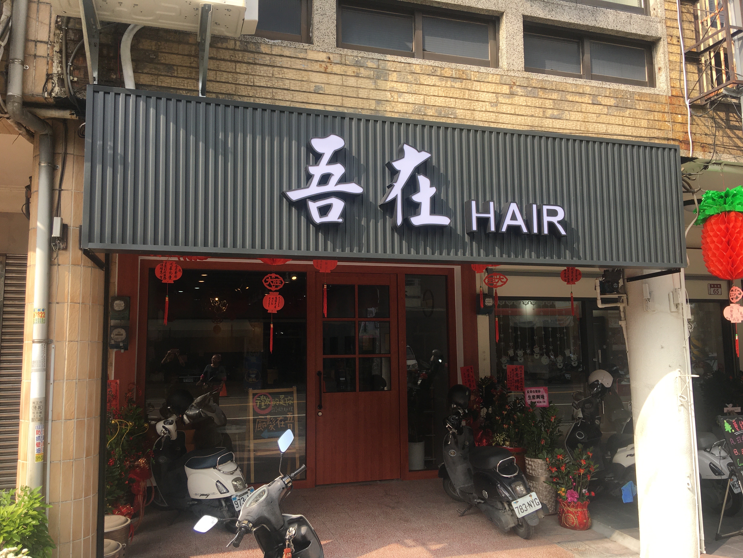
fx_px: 622
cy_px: 279
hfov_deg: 61.7
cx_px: 372
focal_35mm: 29
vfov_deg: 48.2
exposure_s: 1/549
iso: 25
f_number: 2.2
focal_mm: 4.15
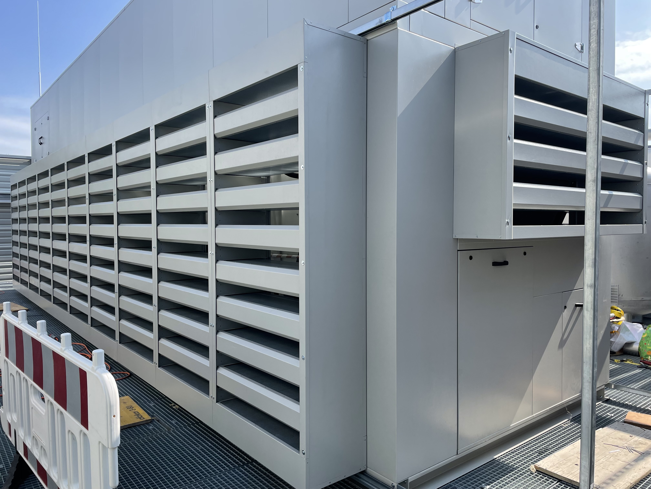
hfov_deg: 67.3
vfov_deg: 53.1
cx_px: 326
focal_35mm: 26
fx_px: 489
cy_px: 244
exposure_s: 1/1383
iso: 32
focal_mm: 4.2
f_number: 1.6
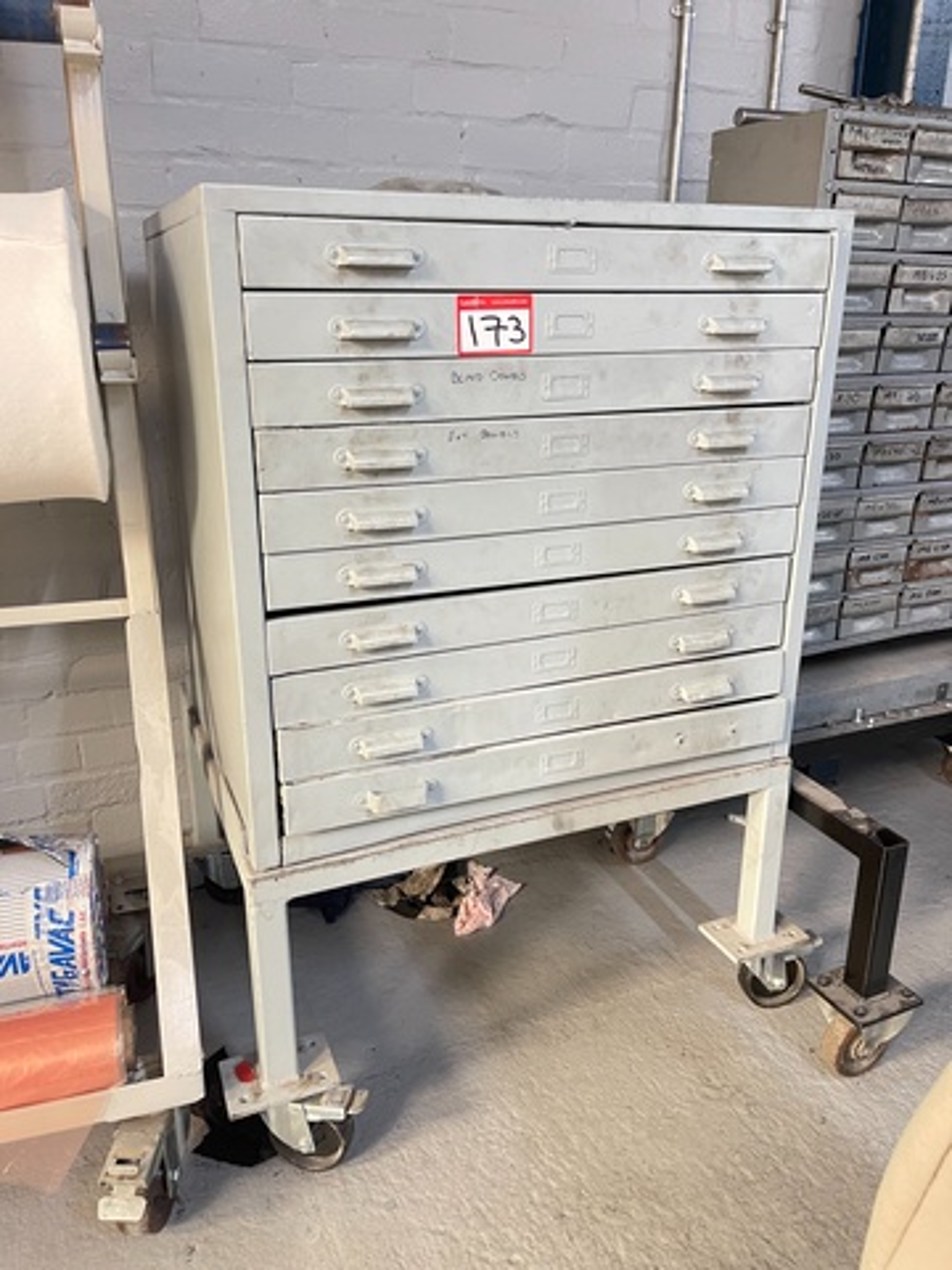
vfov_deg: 67.3
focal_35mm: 26
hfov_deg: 53.1
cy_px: 635
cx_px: 476
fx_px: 953
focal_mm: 5.1
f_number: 1.6
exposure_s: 1/50
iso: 320
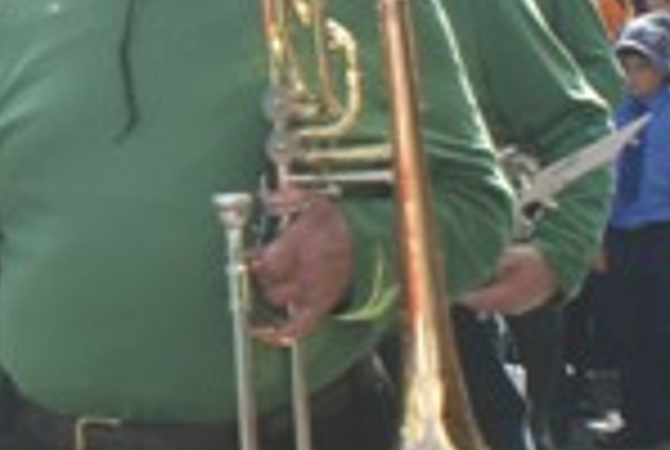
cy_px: 86
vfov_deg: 7.7
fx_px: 3357
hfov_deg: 10.8
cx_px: -481
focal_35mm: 180
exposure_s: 1/100
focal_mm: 28
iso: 100
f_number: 8
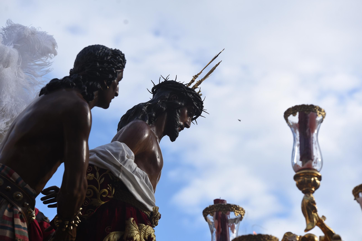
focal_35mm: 140
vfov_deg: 9.8
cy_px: 120
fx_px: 1408
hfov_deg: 14.6
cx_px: 181
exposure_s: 1/320
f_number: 5
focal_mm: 140
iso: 100
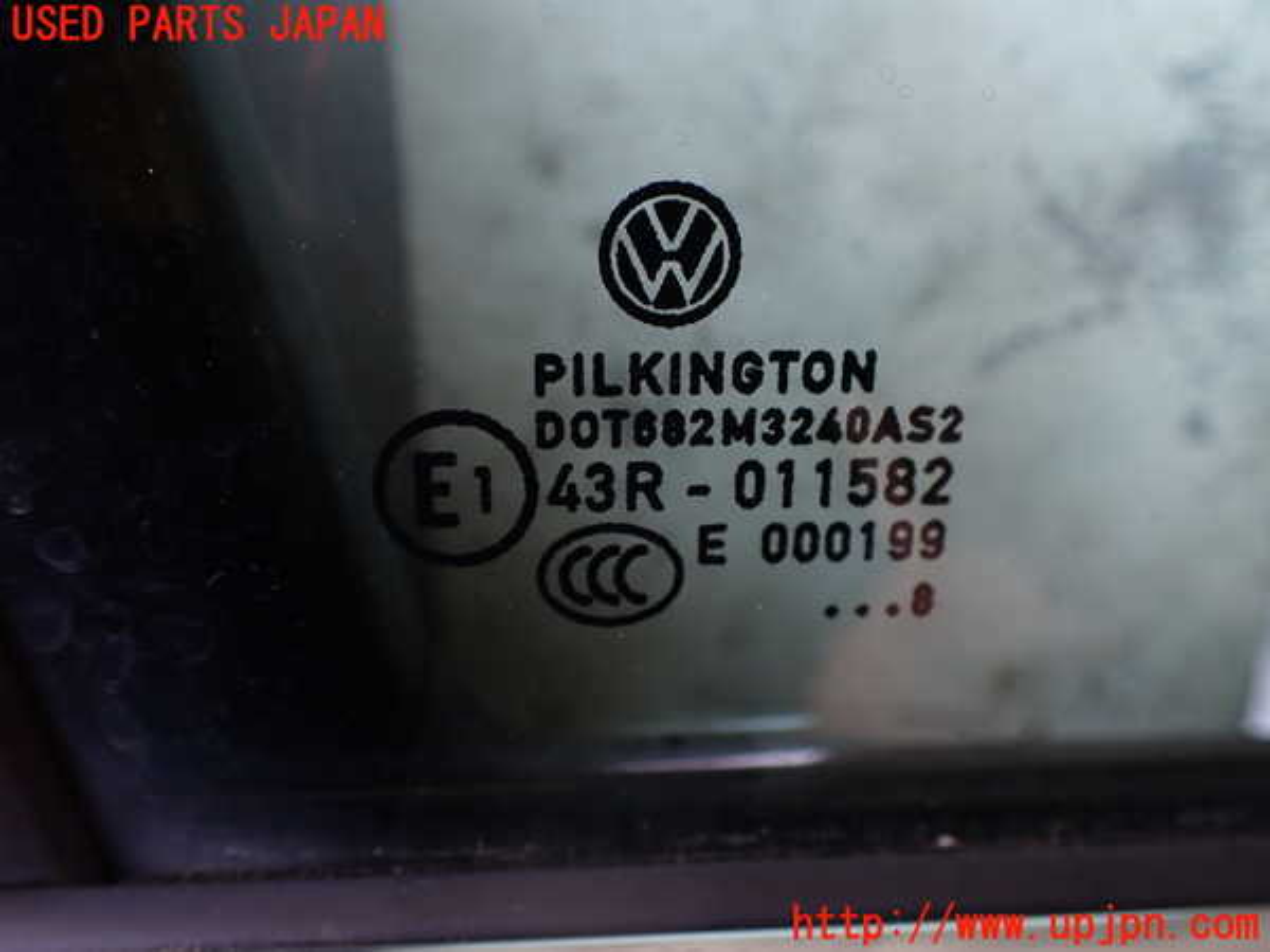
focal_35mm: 30
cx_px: 635
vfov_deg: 46.8
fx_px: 1101
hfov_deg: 60.0
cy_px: 476
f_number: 2.3
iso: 125
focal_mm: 5.4
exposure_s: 1/125
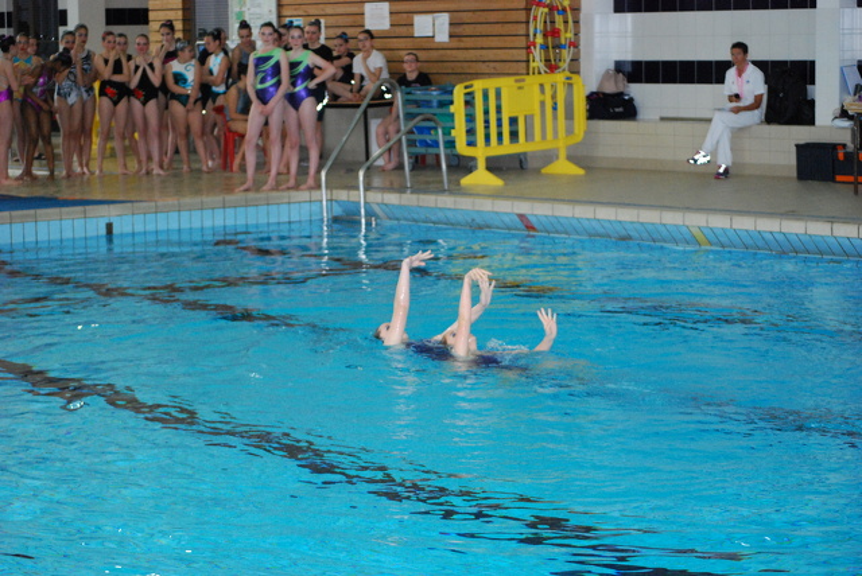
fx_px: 2157
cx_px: 431
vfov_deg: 15.2
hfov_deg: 22.6
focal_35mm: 90
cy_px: 288
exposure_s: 1/125
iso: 1600
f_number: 4.2
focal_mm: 60
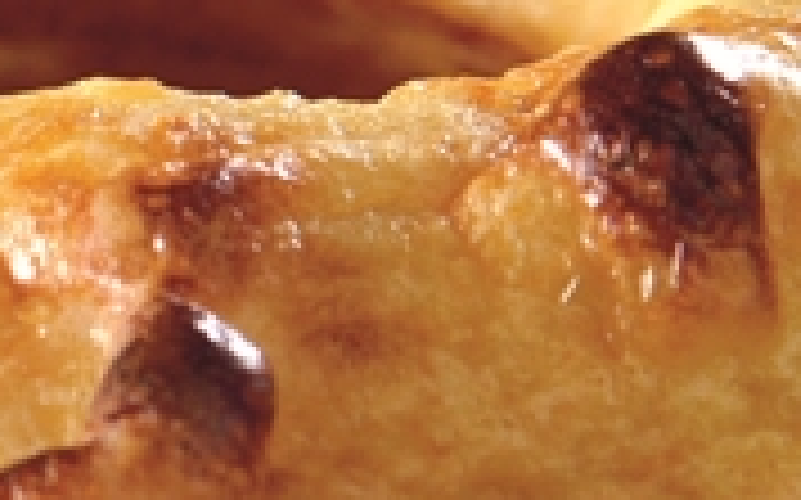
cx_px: -328
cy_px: 302
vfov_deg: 2.0
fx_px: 14617
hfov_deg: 3.1
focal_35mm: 670
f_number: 8
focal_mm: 122
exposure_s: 1/15
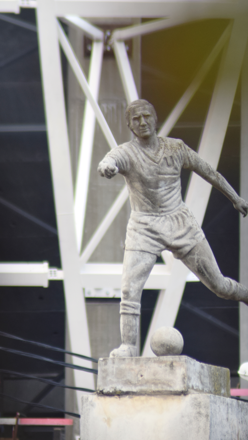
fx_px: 8719
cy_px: 223
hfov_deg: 1.6
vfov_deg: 2.9
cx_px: 157
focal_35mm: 746
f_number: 5.6
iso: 180
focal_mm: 300
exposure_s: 1/125
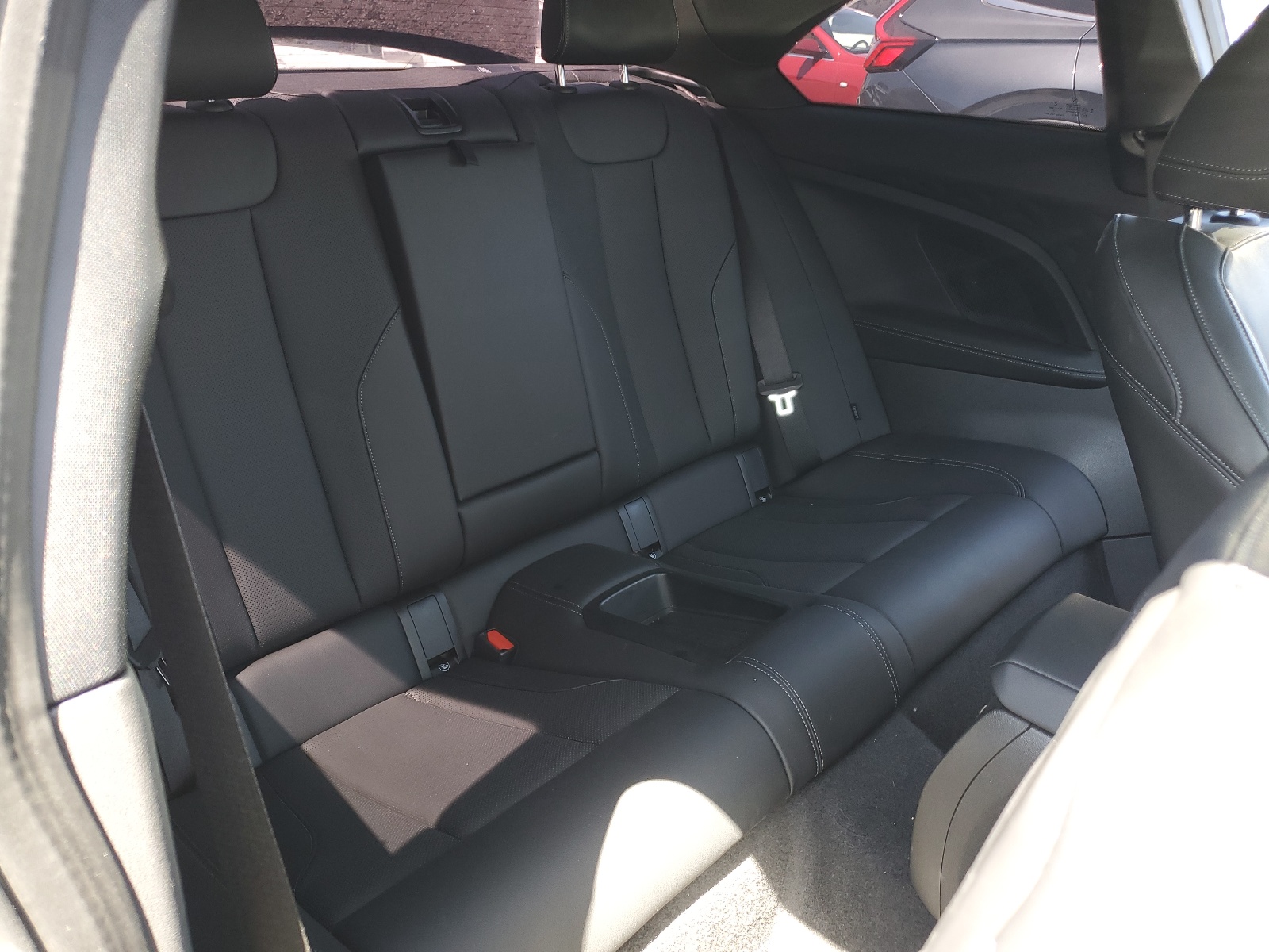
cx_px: 634
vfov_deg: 53.1
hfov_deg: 67.3
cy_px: 476
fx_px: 953
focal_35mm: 26
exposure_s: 1/60.2
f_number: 1.5
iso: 54
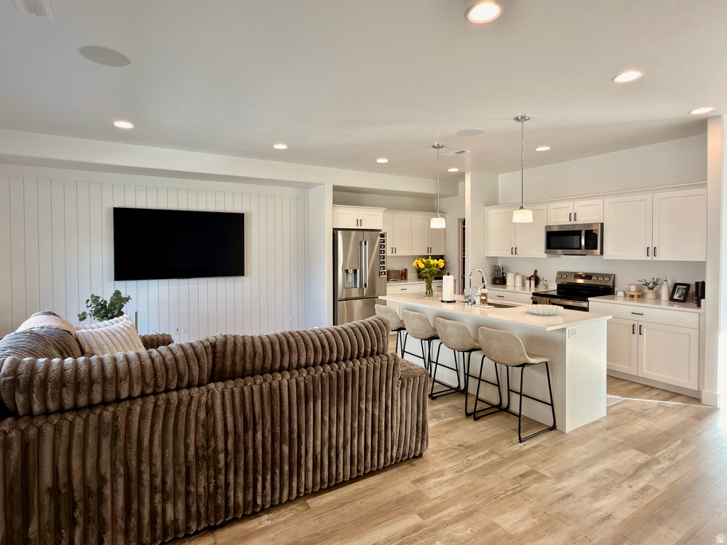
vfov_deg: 71.6
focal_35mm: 18
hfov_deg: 87.8
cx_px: 364
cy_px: 272
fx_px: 378
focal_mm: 2.22
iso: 40
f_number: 2.2
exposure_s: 1/40
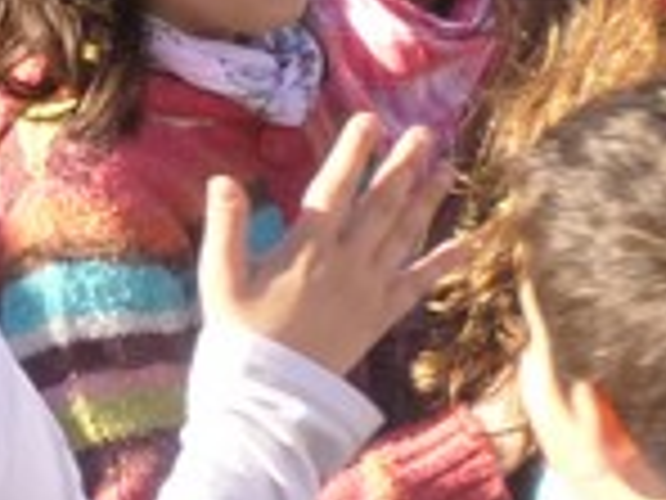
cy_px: 126
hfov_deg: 9.4
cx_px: -522
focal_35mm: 201
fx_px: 3867
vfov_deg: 7.4
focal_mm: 5.2
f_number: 3.3
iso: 160
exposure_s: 1/250
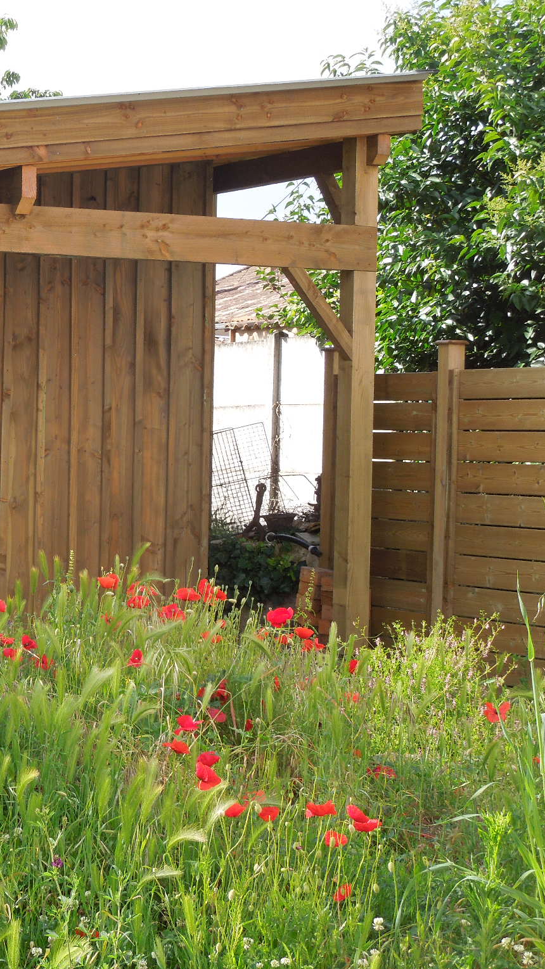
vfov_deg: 23.9
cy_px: 485
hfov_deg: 13.3
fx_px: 2287
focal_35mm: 89
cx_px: -71
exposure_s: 1/200
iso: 100
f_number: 4.3
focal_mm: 11
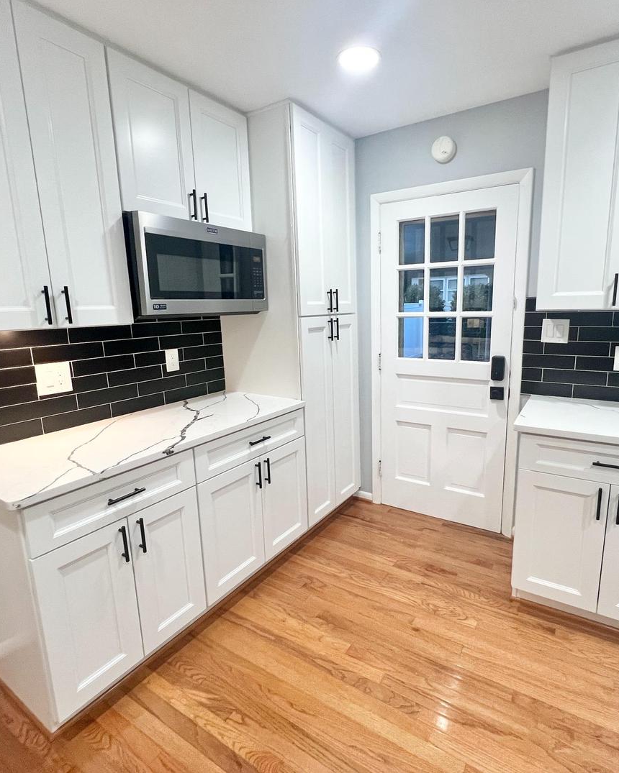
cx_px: 342
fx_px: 389
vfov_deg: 89.6
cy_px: 385
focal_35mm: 17
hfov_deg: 76.7
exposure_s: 1/120
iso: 250
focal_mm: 1.57
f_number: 1.8
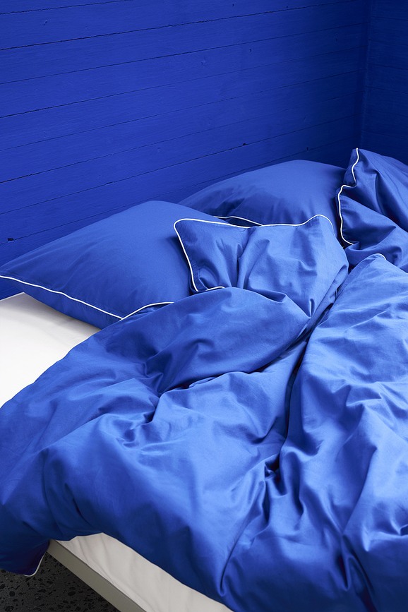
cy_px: 306
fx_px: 850
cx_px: 204
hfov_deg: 27.0
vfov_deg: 39.6
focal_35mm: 50
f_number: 8
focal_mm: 50
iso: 200
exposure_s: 1/30
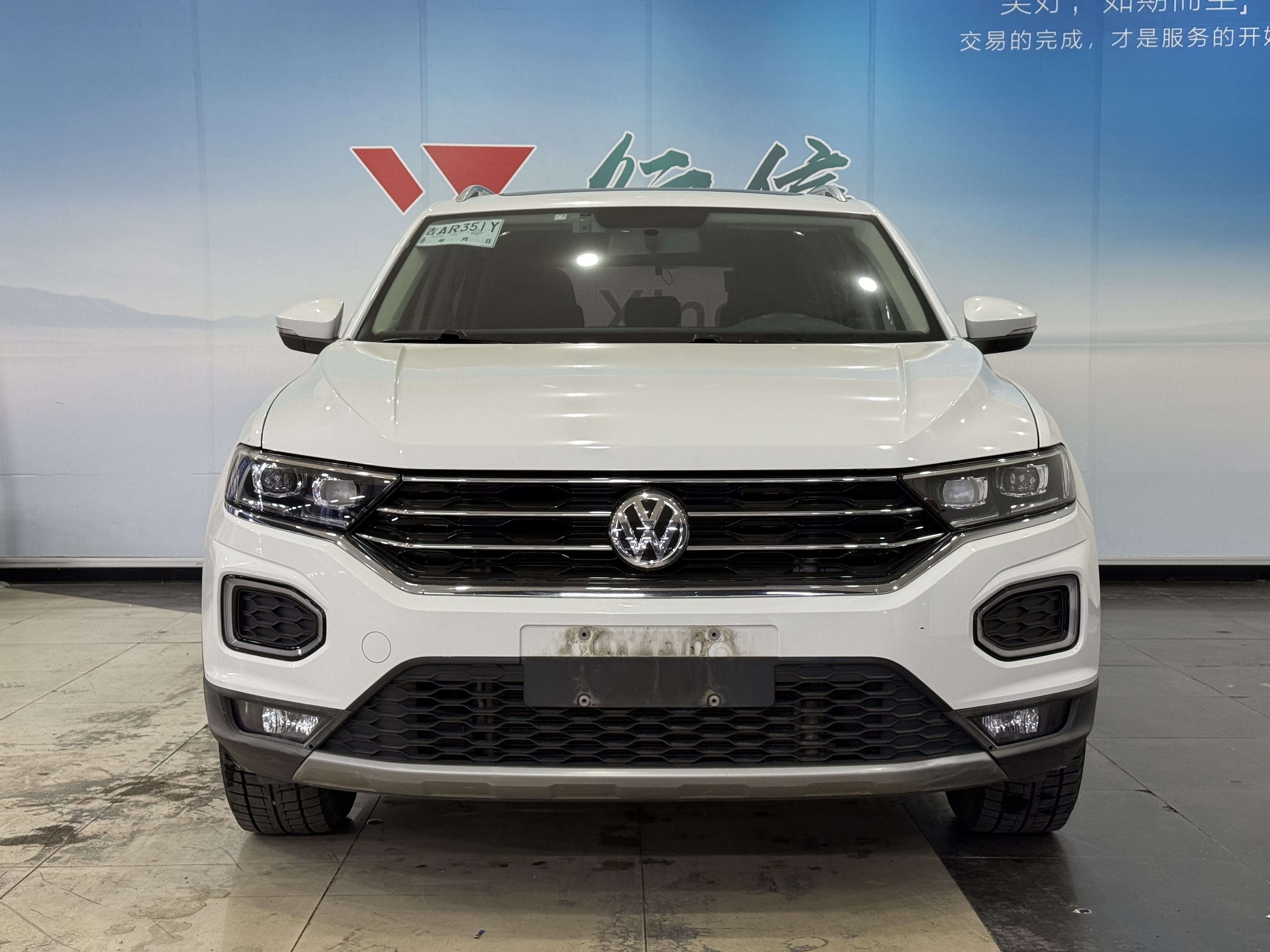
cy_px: 476
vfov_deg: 30.3
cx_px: 635
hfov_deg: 39.7
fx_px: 1761
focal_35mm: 48
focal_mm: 6.76
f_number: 1.78
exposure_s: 1/50
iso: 100
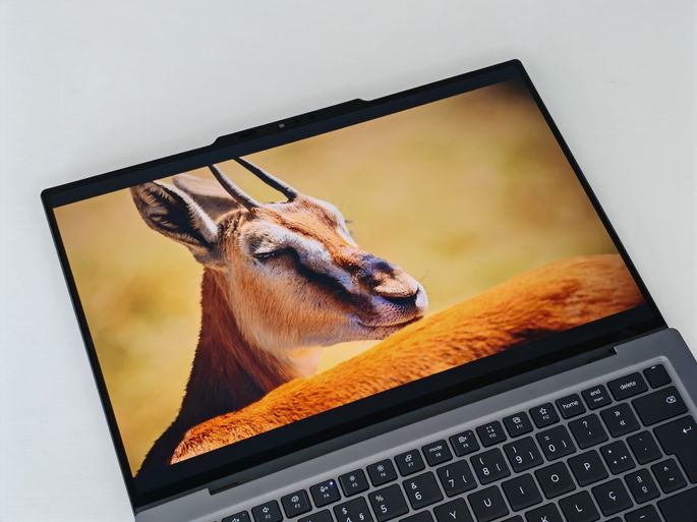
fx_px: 1046
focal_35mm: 52
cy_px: 261
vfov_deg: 28.0
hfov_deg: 36.8
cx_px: 348
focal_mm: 5.4
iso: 160
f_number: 1.6
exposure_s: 1/100
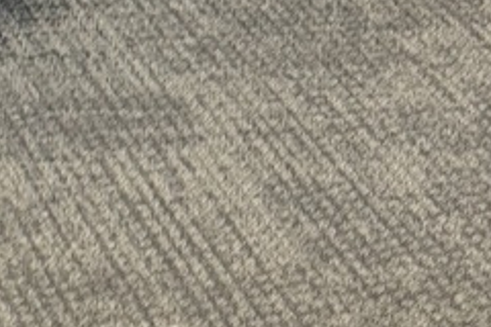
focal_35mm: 213
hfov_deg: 9.4
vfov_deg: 6.2
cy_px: -417
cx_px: -274
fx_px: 2905
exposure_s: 1/60
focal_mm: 6.76
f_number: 1.78
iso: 100
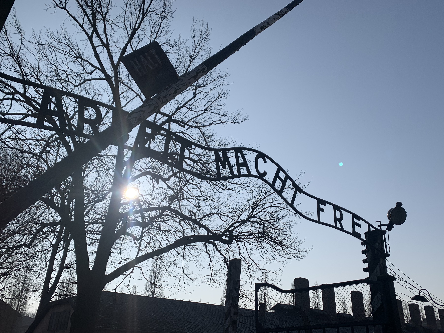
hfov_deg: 61.6
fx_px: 372
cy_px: 184
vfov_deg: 48.2
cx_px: 232
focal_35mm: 29
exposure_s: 1/8696
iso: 25
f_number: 1.8
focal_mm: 4.25
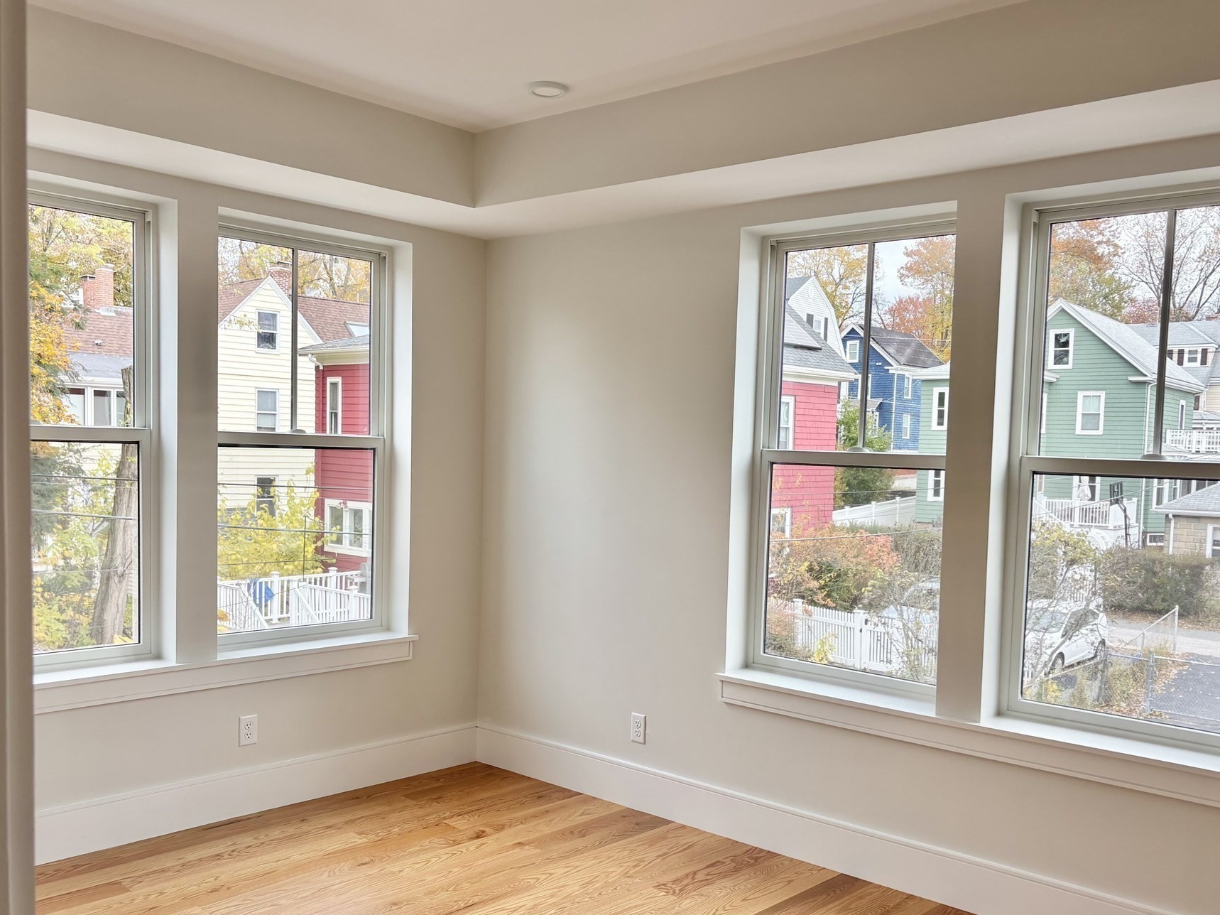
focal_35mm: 31
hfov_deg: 58.3
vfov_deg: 45.3
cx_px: 652
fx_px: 1092
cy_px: 513
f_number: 1.6
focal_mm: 5.96
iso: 40
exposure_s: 1/135
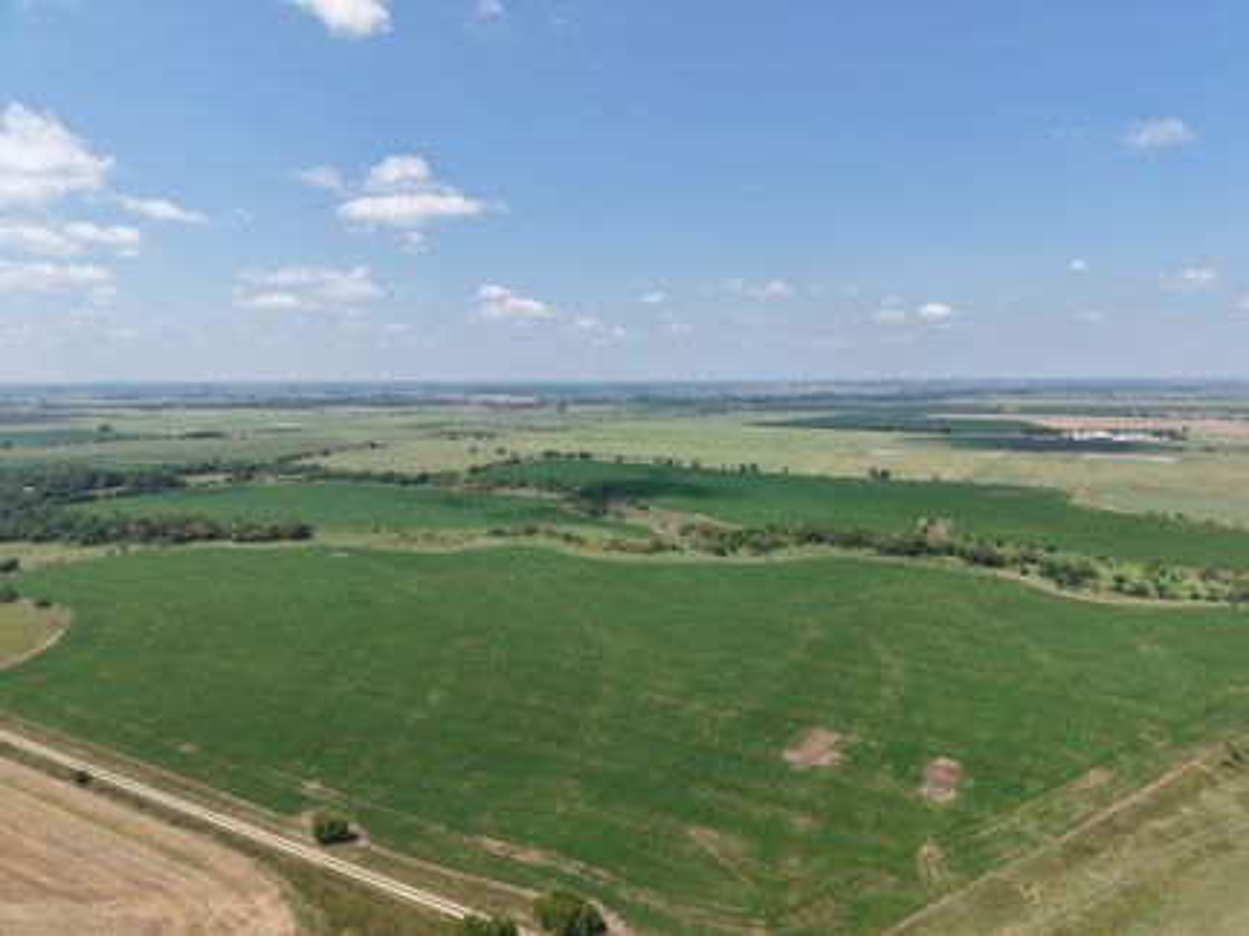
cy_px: 468
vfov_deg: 56.8
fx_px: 866
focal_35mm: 24
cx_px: 624
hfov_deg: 71.6
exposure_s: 1/3000
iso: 120
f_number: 1.8
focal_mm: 8.67
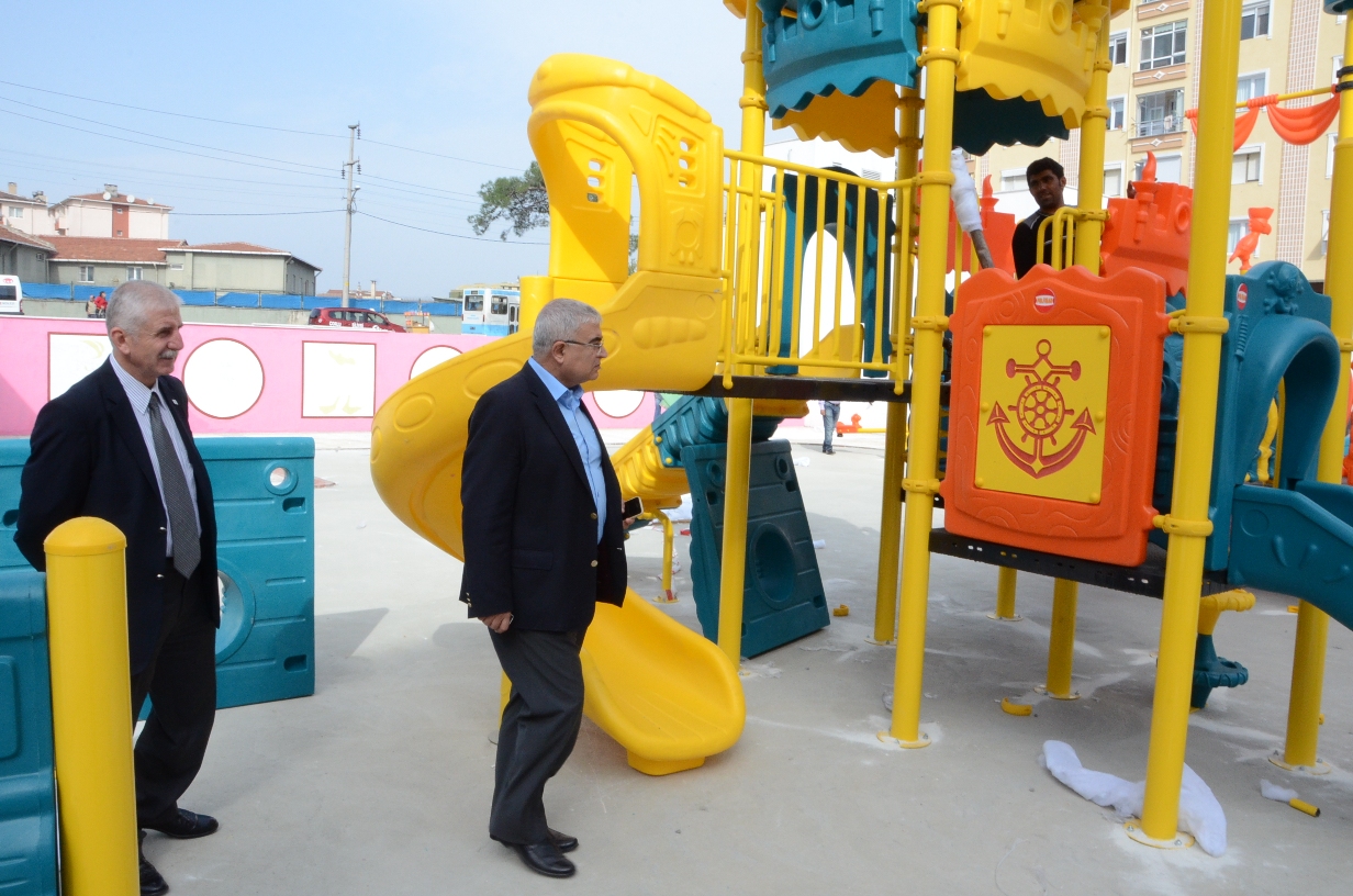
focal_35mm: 27
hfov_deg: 67.5
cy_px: 448
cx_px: 676
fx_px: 1013
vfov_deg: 47.7
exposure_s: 1/200
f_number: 22
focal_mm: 18
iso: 1250
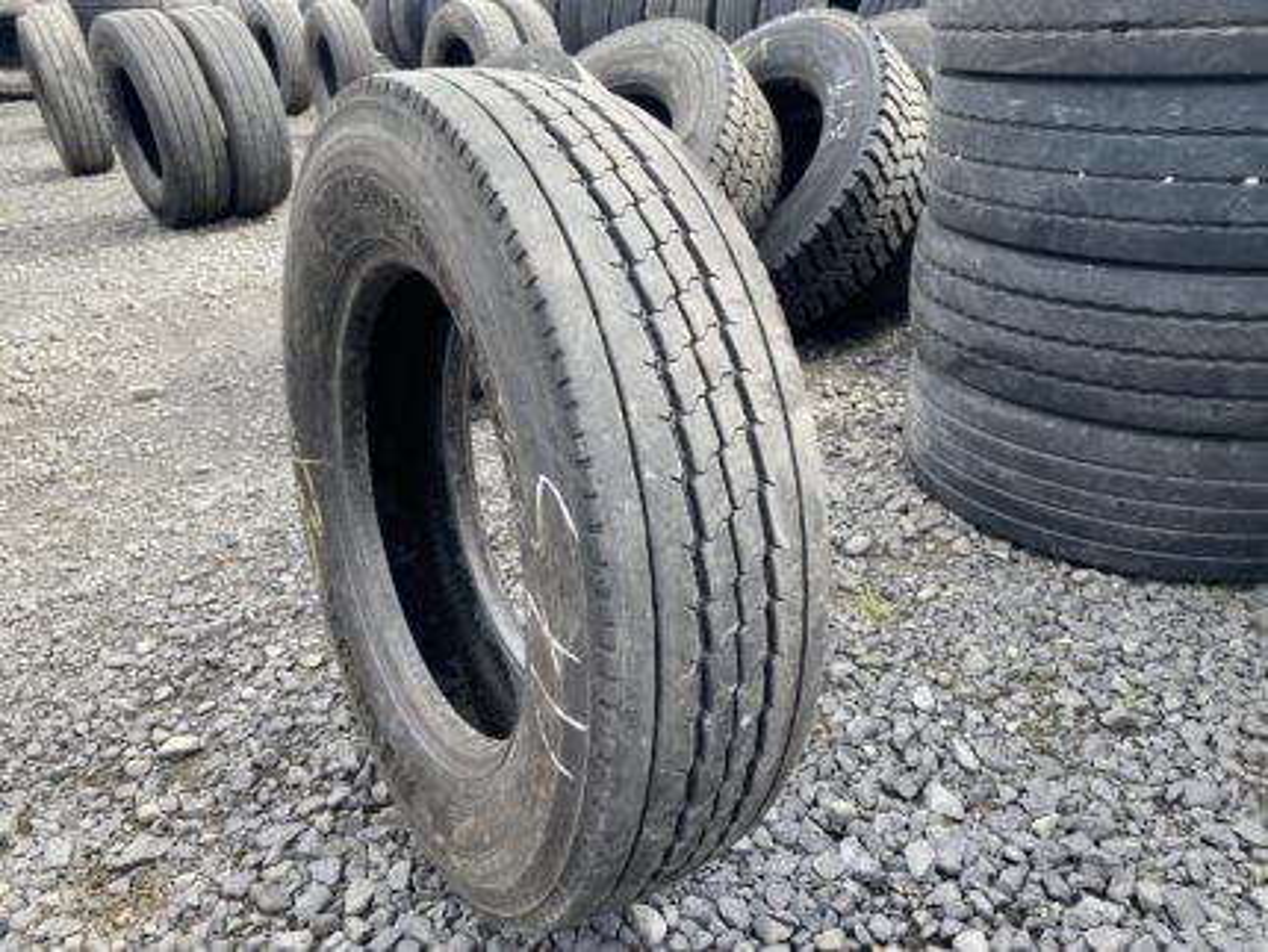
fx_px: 953
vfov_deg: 53.1
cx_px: 634
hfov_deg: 67.3
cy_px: 476
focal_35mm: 26
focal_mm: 4.25
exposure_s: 1/208
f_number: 1.8
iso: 32
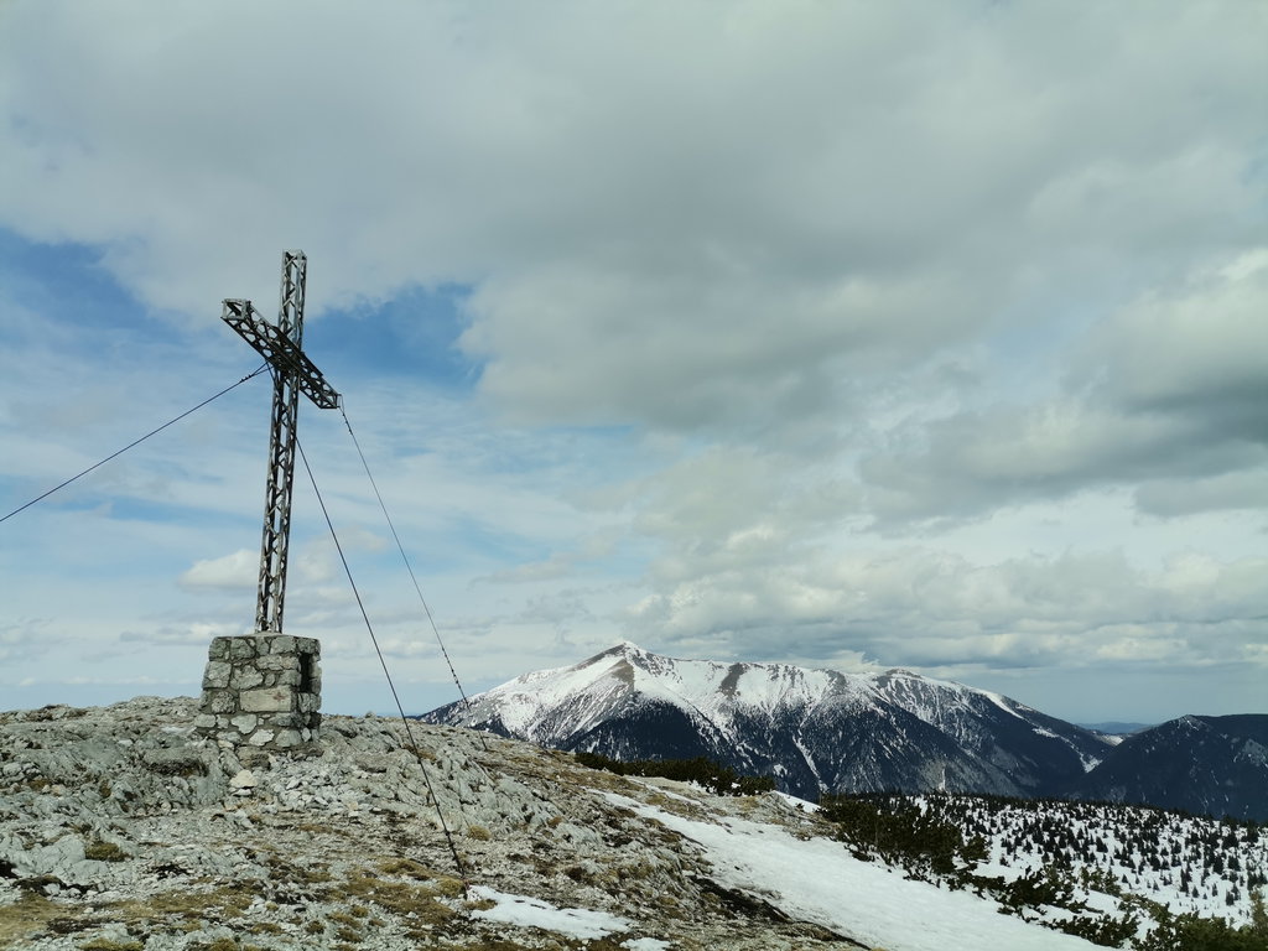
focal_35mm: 26
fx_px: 952
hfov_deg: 67.3
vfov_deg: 53.1
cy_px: 476
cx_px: 634
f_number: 1.8
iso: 50
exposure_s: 1/3165
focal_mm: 4.75
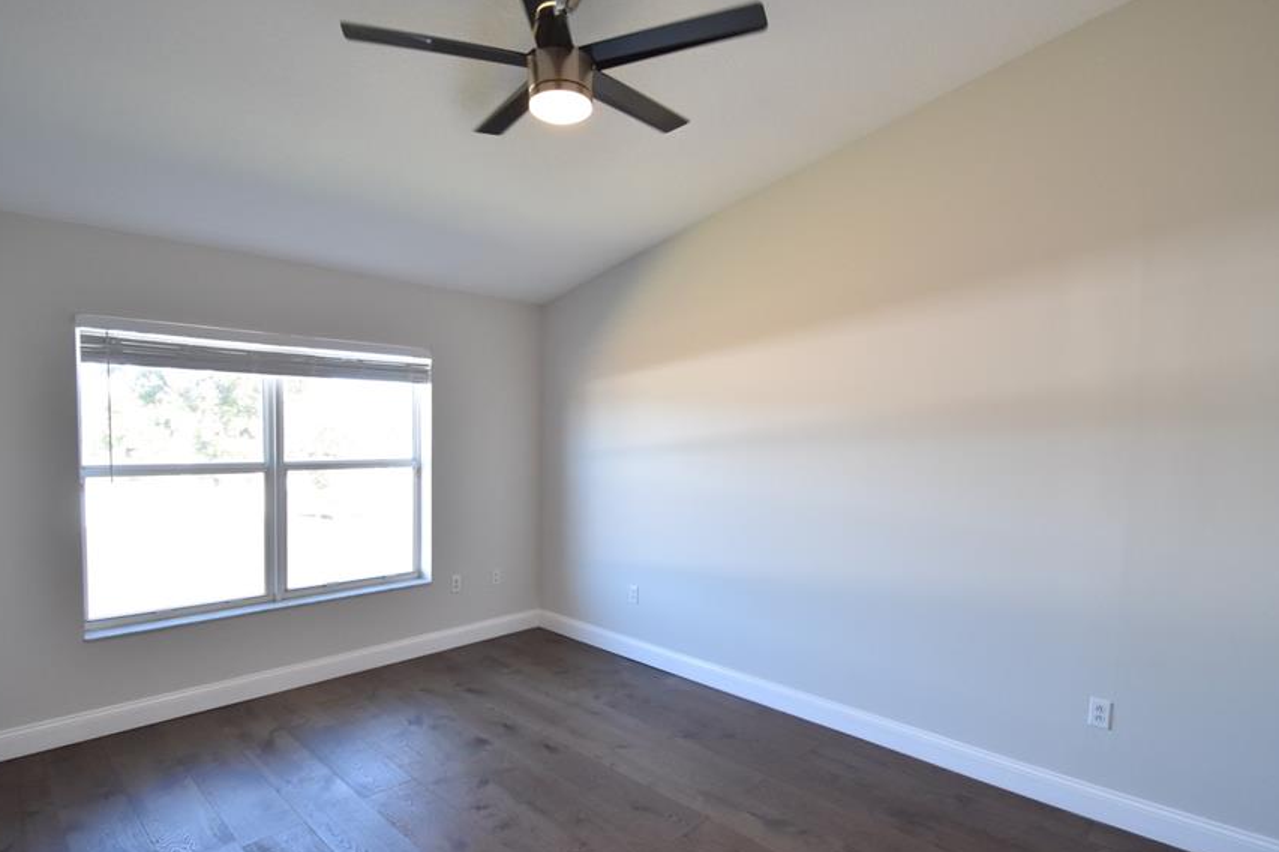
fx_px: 639
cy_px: 459
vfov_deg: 67.2
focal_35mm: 18
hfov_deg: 90.0
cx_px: 627
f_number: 3.5
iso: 800
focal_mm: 10
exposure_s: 1/180
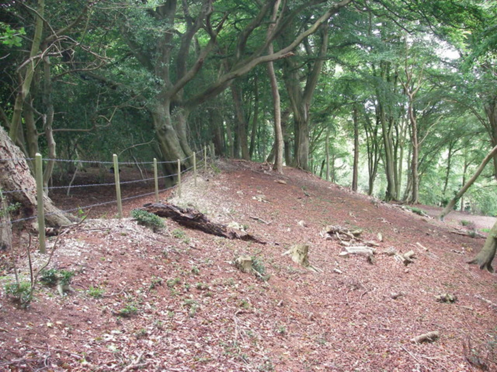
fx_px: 546
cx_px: 248
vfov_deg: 37.7
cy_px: 186
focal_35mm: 38
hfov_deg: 49.0
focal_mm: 6.3
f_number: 3.3
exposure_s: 1/40
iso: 320
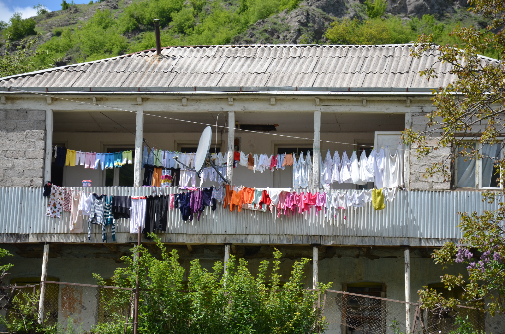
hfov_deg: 13.1
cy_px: 167
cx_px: 252
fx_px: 2204
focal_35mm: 158
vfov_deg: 8.7
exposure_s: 1/640
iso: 200
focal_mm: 105
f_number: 6.3
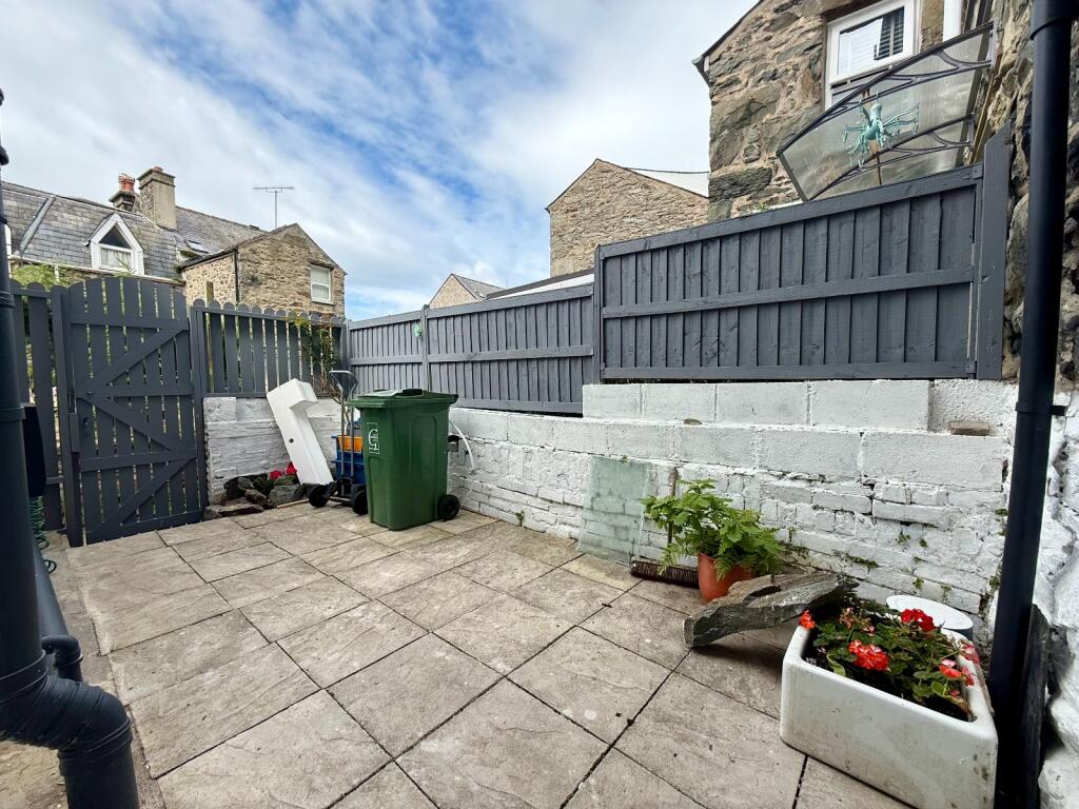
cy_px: 404
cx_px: 540
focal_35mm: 14
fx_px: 436
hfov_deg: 102.1
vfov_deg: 85.7
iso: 50
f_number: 2.2
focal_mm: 2.22
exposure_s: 1/1050
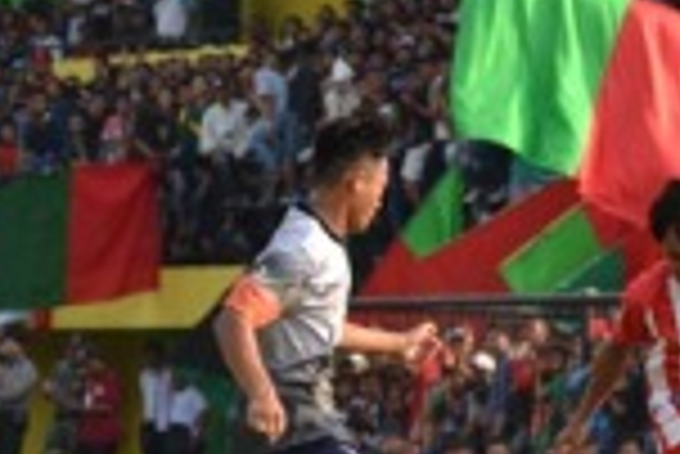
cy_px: 317
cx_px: 581
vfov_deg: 4.1
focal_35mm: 334
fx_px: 6324
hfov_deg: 6.1
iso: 400
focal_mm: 75
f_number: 5
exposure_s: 1/640
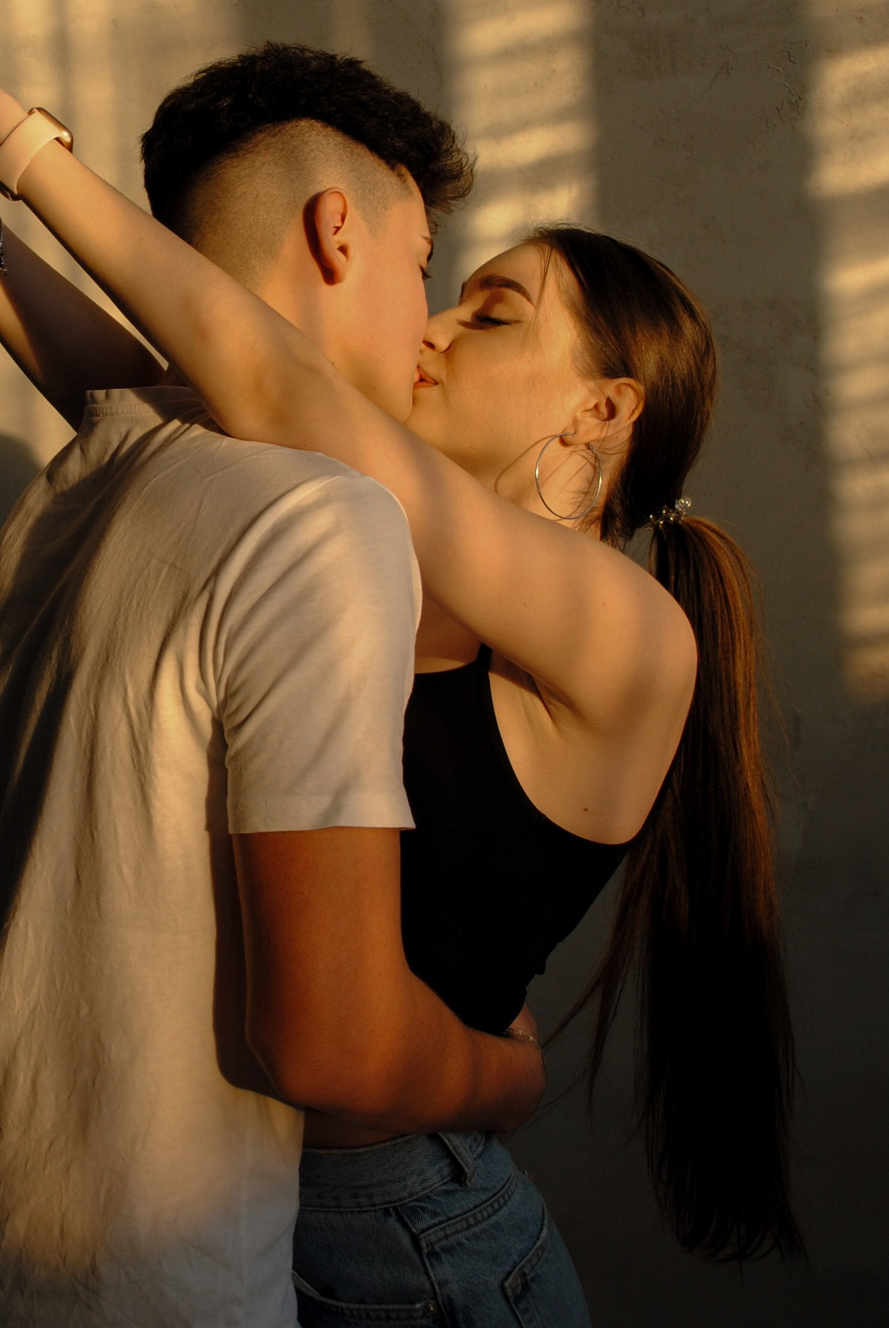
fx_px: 2326
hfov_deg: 21.2
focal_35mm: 63
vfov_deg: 31.2
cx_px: 115
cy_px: 313
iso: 200
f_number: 4
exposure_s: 1/500
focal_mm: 24
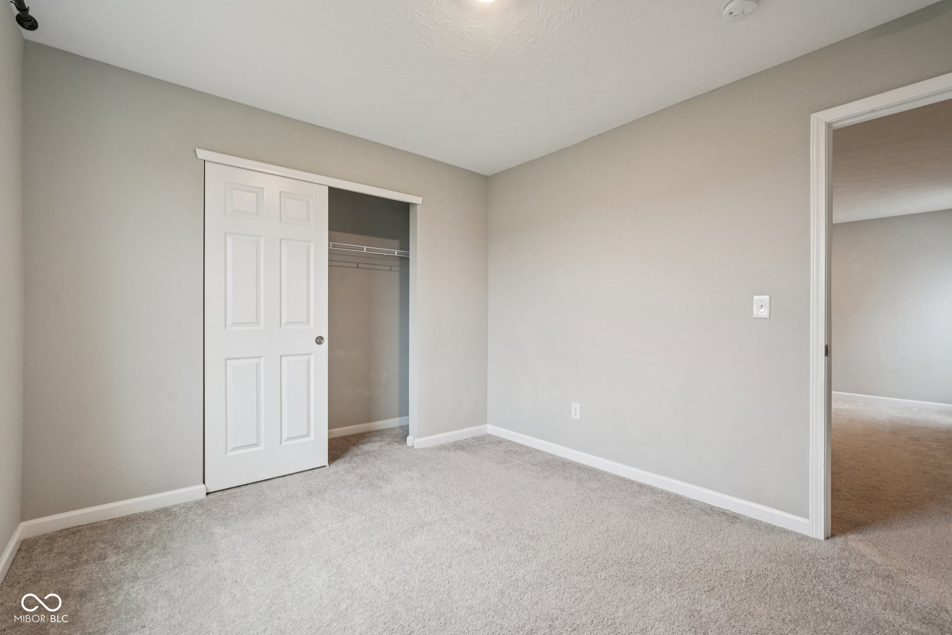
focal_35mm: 16
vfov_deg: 73.7
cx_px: 476
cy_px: 318
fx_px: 423
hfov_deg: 96.7
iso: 1000
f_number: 8
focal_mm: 16
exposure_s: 1/30
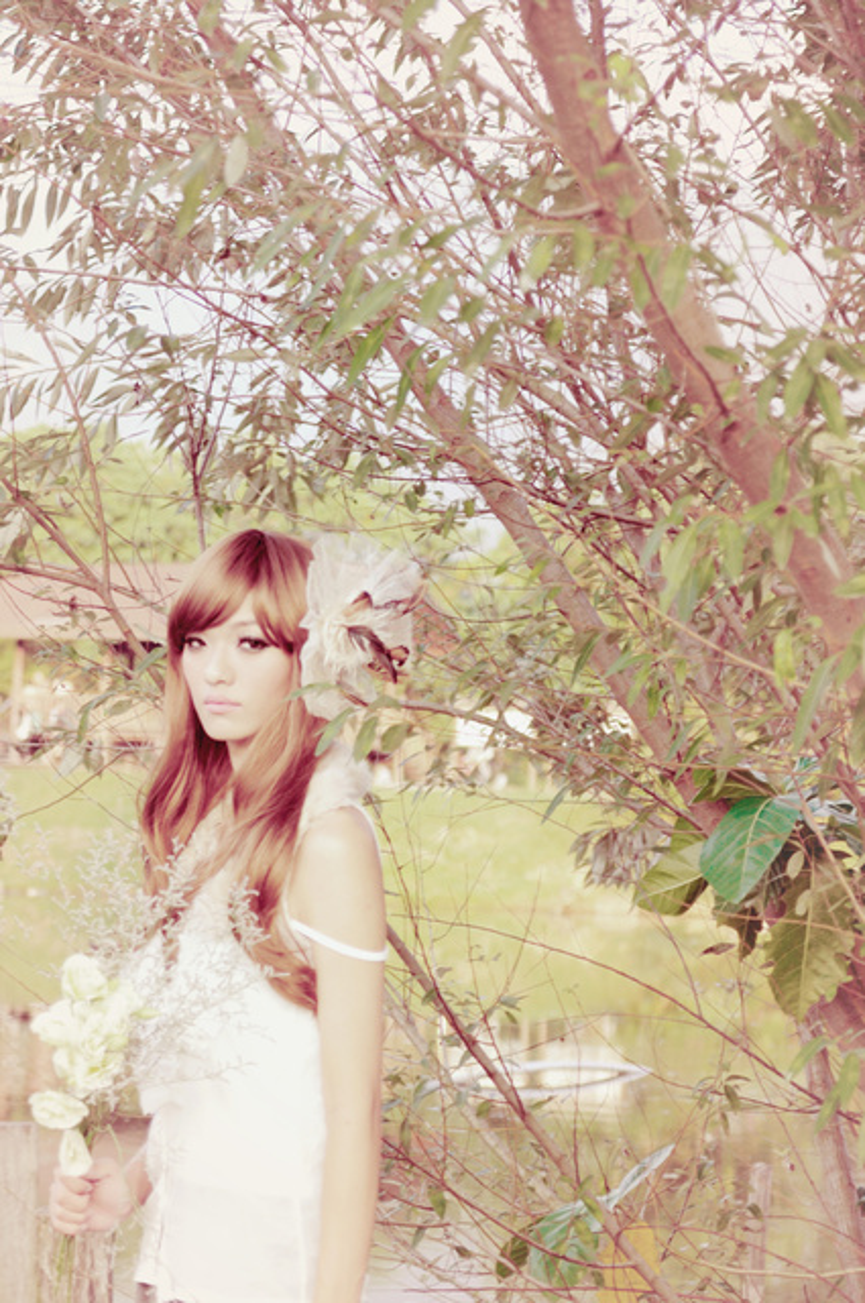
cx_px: 432
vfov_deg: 35.1
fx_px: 2060
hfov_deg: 23.7
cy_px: 652
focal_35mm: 57
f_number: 3.8
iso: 200
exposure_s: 1/100
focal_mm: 38
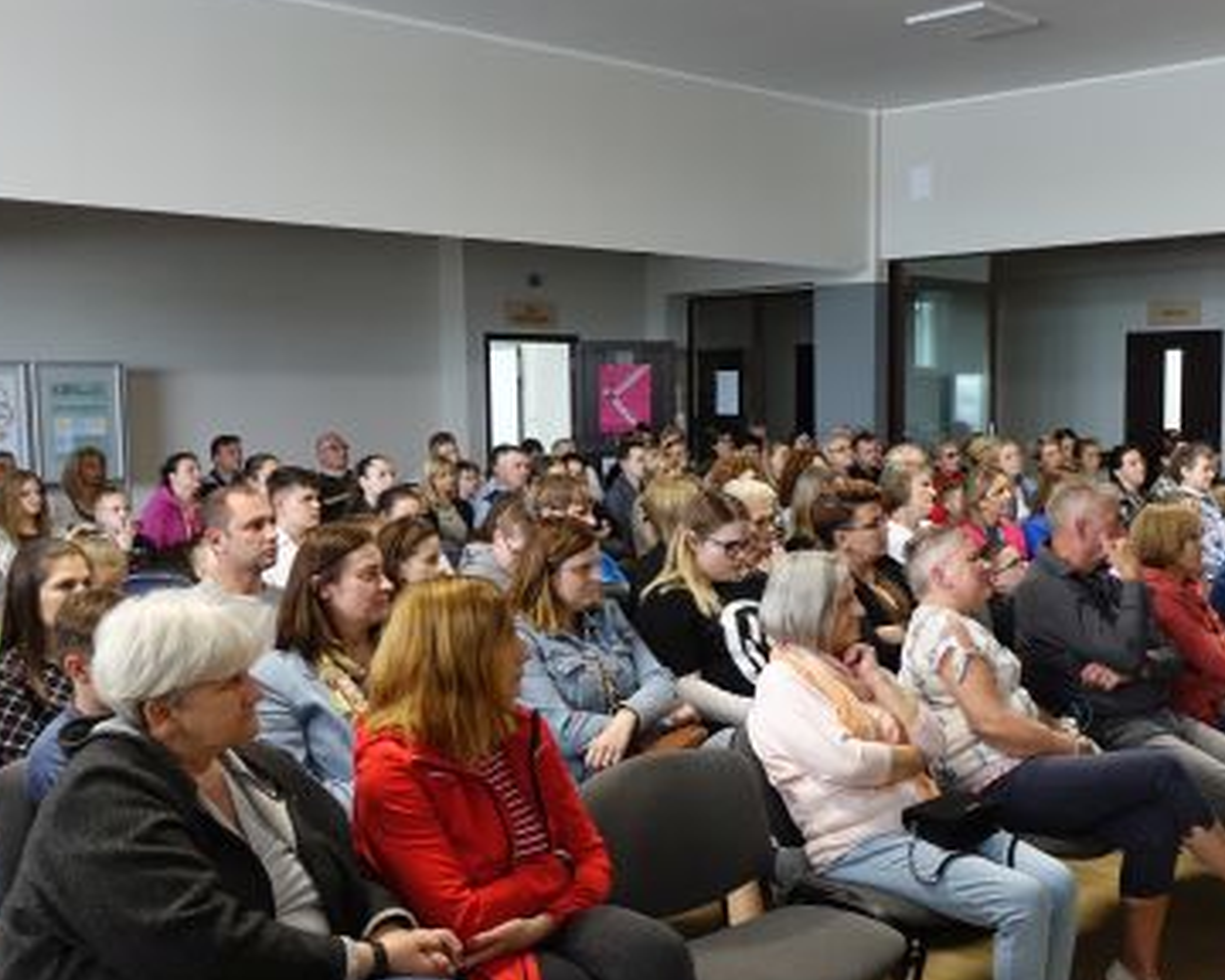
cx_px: 766
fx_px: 1450
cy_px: 546
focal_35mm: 40
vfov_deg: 37.3
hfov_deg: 45.4
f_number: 2.8
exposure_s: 1/30
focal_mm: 8.8
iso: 800
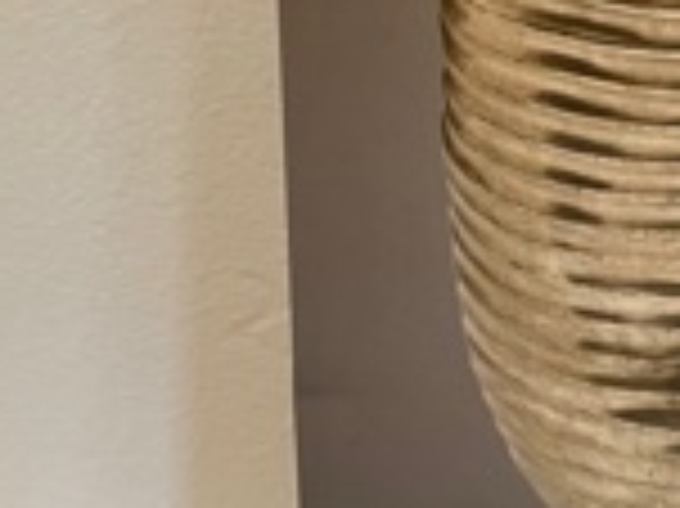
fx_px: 2159
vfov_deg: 13.2
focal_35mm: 110
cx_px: 878
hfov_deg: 16.9
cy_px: -22
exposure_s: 1/60
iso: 125
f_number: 1.6
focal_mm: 4.2
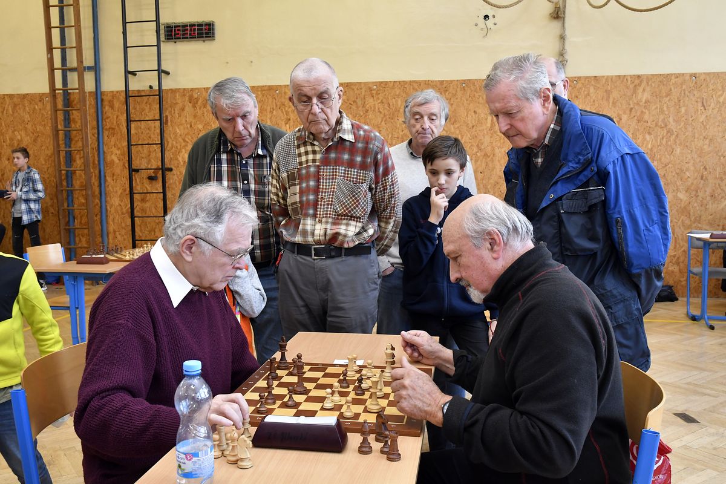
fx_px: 665
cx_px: 363
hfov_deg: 57.2
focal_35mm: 33
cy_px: 242
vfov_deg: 40.0
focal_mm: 22
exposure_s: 1/125
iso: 2000
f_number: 6.3
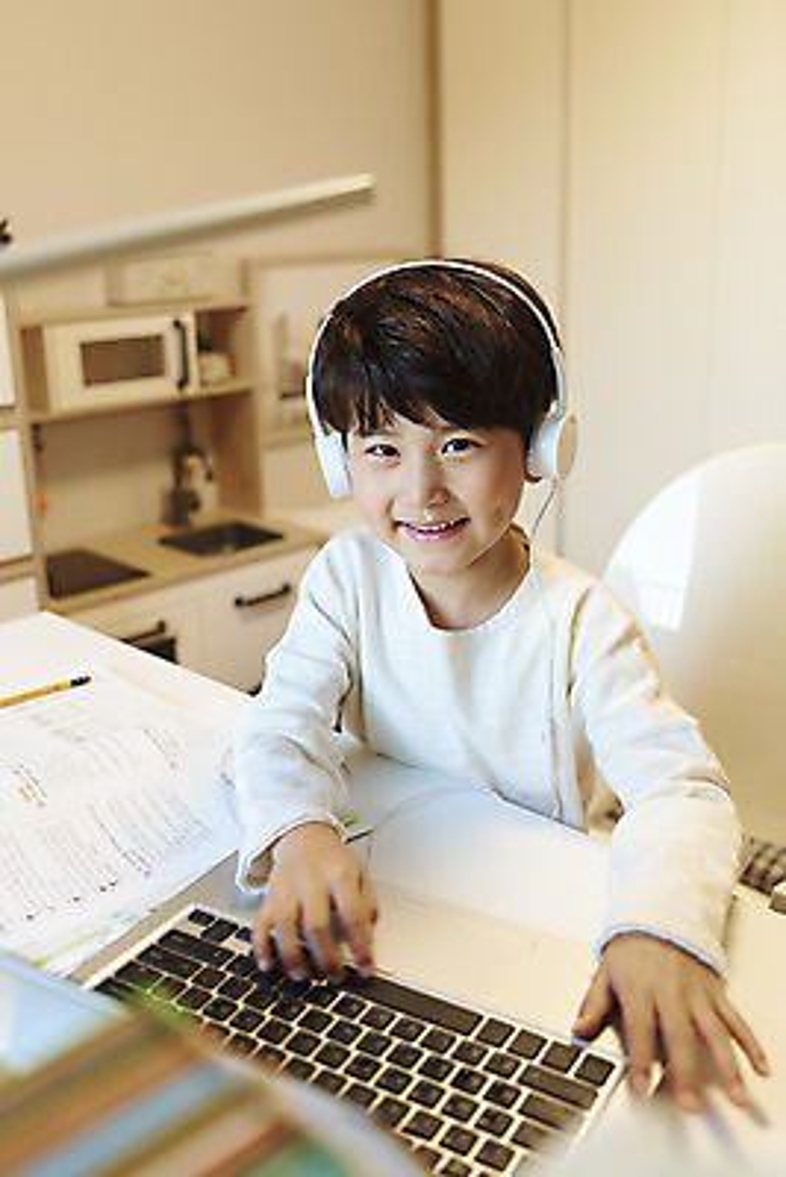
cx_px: 393
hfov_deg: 37.9
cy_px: 588
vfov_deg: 54.4
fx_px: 1145
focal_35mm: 35
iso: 400
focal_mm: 35
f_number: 2.8
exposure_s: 1/100
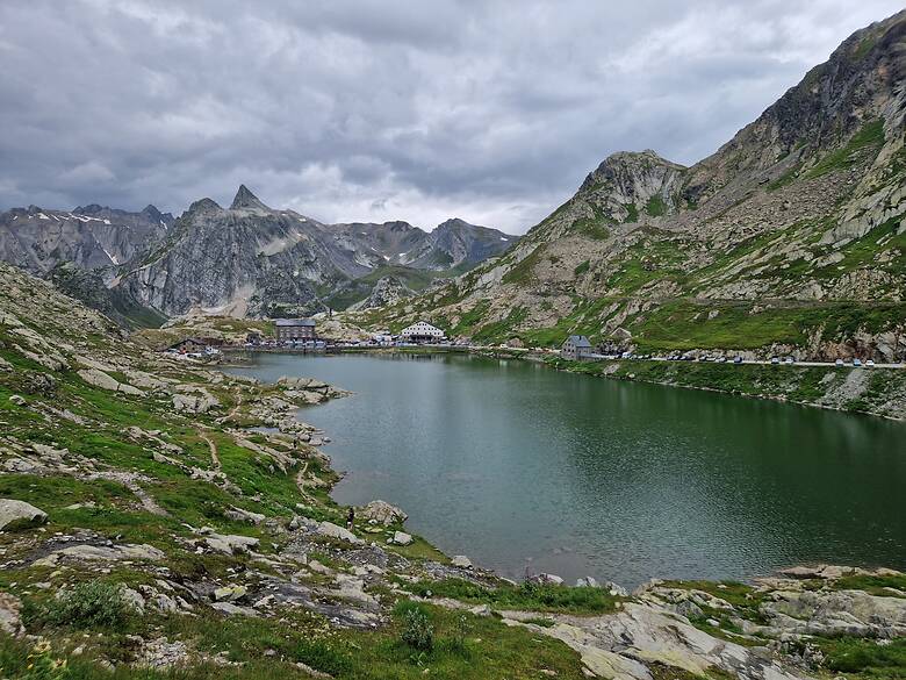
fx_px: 602
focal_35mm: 23
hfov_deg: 73.9
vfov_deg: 58.9
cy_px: 340
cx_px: 453
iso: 50
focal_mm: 5.4
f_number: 1.8
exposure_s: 1/1144
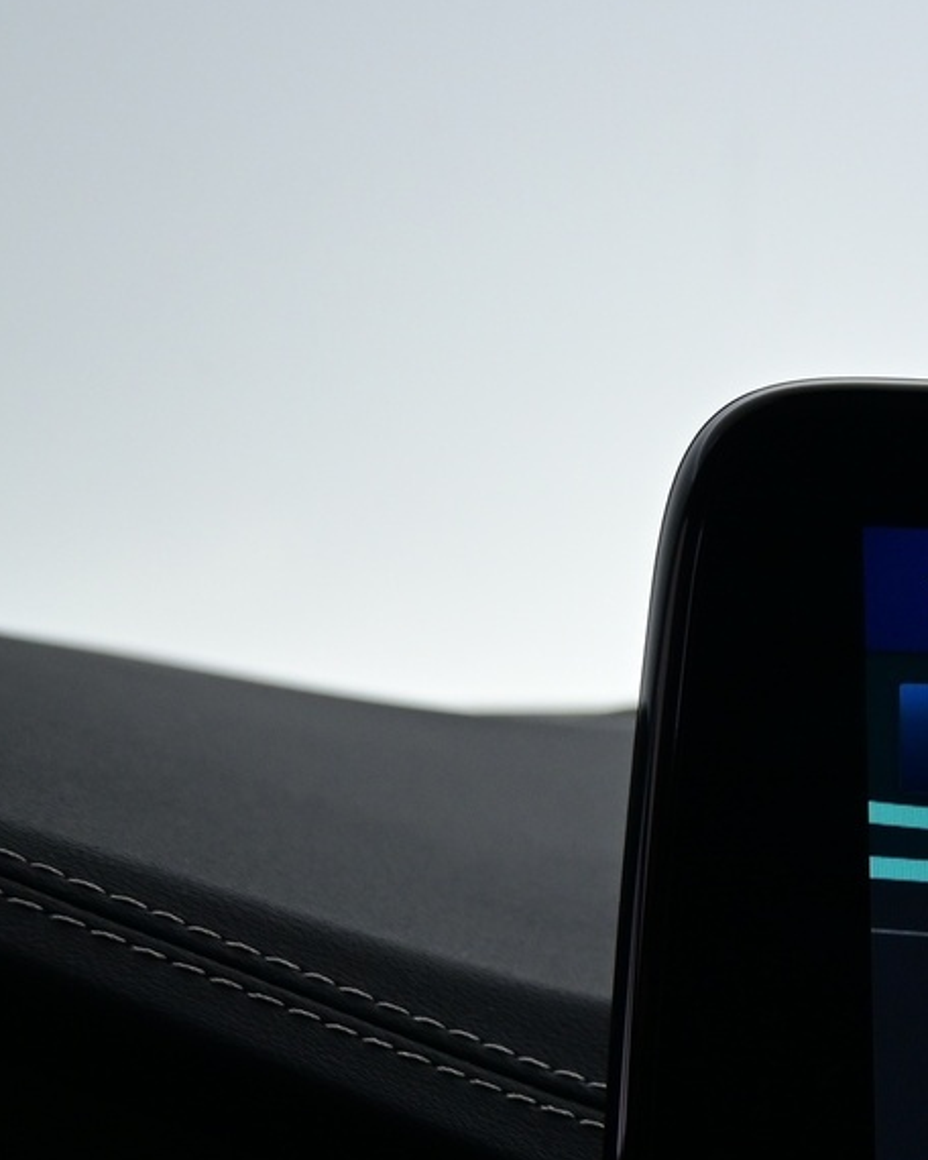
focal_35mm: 64
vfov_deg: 28.6
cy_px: 1007
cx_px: 1429
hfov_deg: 20.2
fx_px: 2197
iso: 360
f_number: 3.5
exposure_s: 1/25
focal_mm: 16
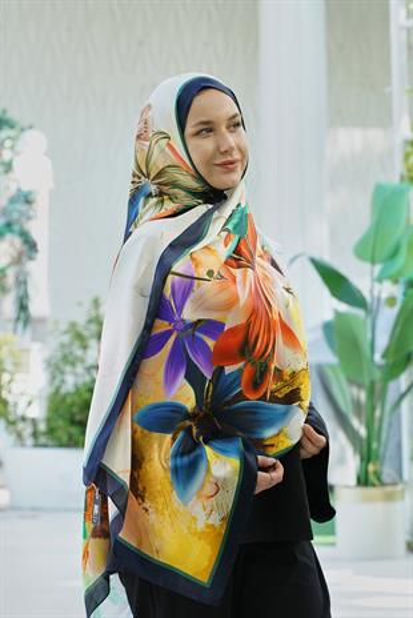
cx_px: 206
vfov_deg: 21.4
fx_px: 1632
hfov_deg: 14.4
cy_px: 309
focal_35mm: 95
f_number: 5.6
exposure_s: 1/125
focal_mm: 95
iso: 640
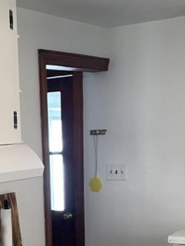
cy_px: 256
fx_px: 541
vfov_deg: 24.3
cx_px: 13
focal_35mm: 76
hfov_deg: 19.0
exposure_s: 1/60
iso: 125
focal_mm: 4.2
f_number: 1.6
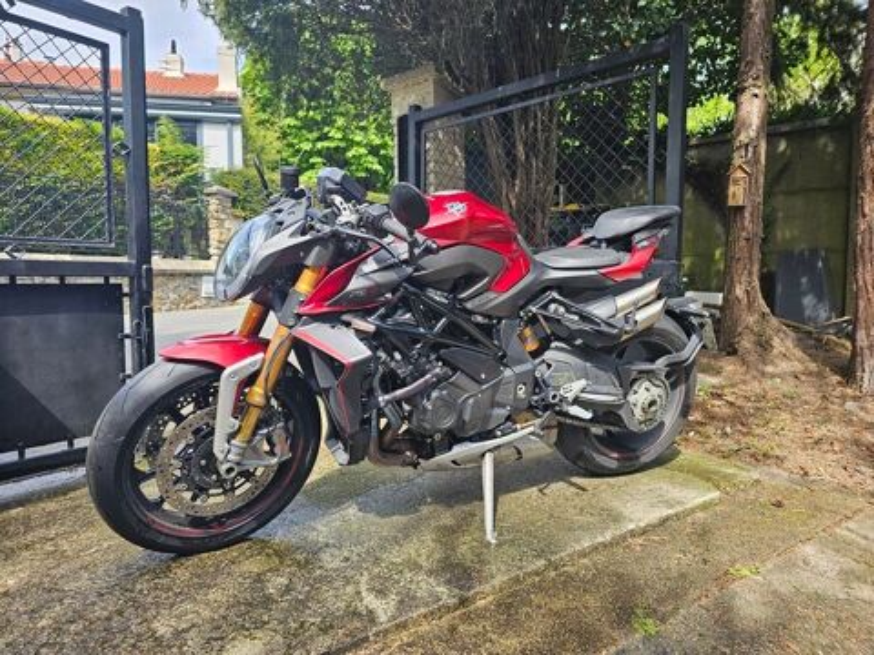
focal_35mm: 23
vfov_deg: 58.9
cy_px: 328
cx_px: 437
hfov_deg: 73.9
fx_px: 581
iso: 25
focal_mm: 6.3
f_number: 1.7
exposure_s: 1/180
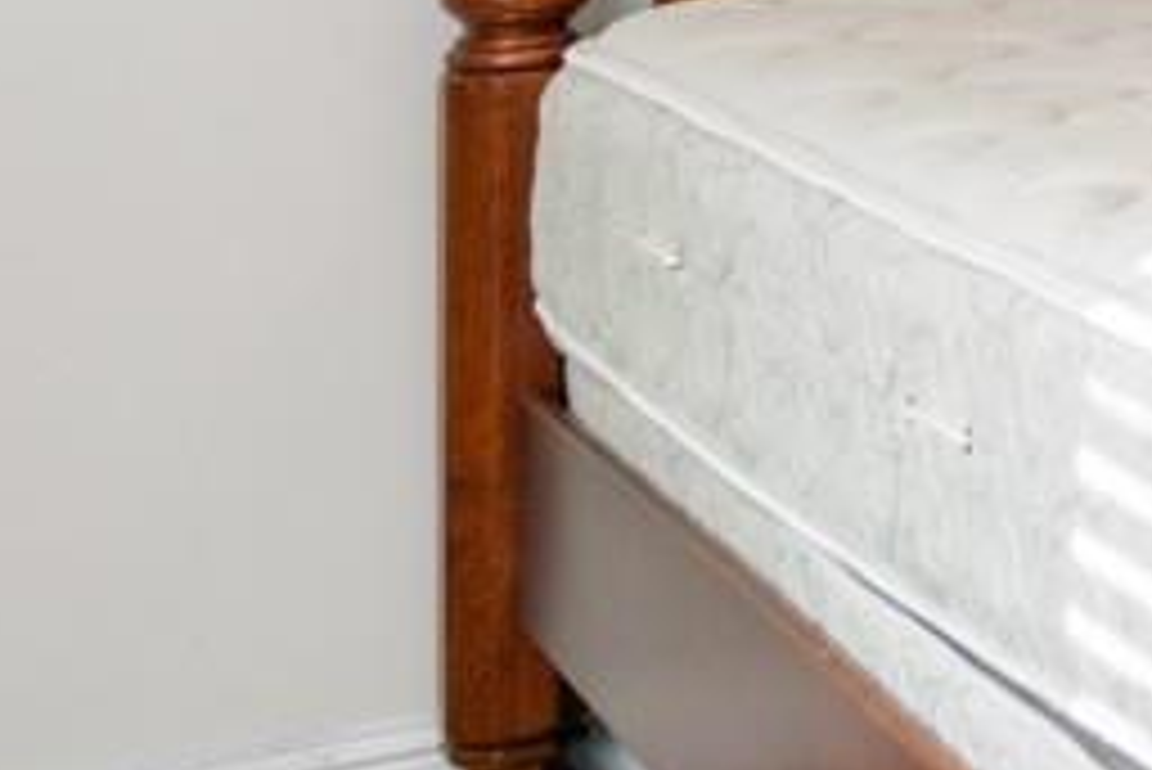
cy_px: -428
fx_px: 3042
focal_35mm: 95
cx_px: 2889
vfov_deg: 13.5
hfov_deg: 13.8
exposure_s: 1/3
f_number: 4.5
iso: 100
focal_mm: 10
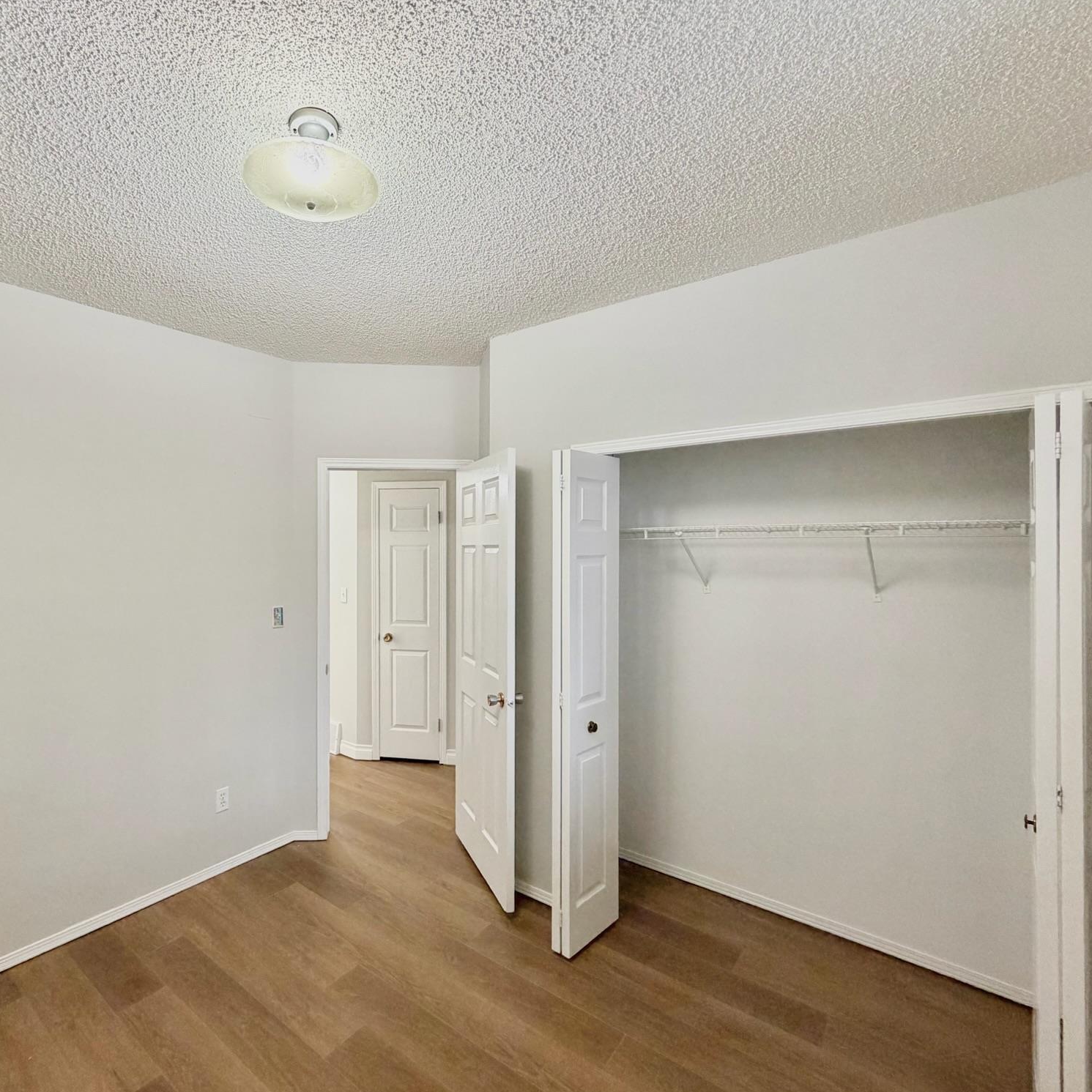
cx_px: 420
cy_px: 546
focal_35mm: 17
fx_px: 607
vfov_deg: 84.0
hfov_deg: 82.6
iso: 320
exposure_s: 1/60
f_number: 2.2
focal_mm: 2.22
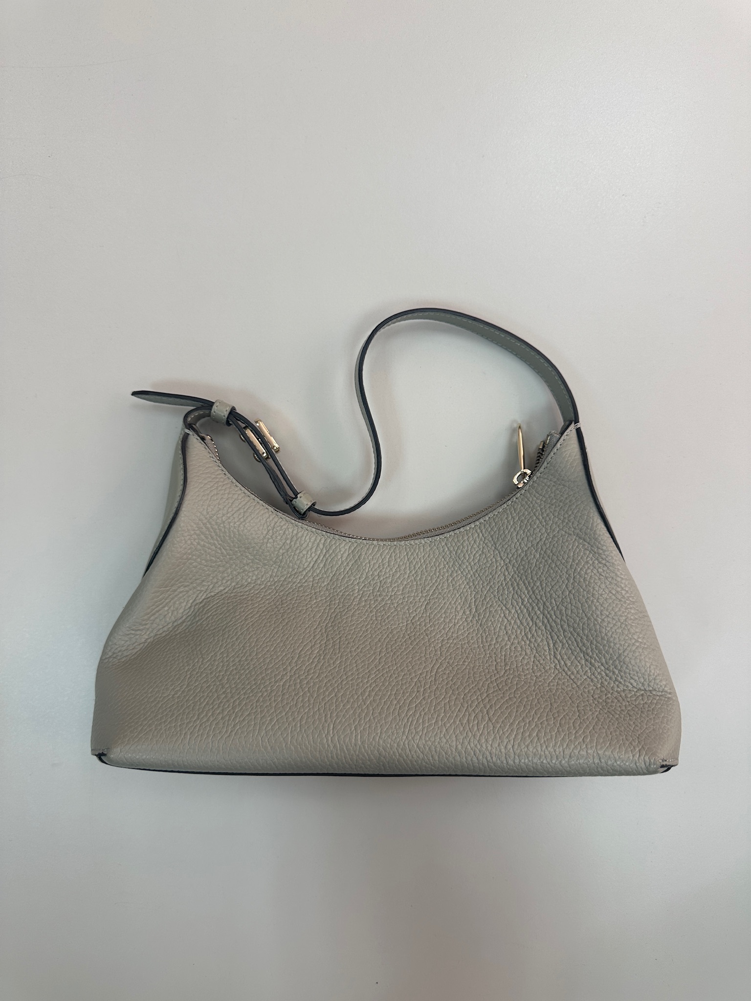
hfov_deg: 56.8
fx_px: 694
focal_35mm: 24
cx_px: 376
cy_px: 500
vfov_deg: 71.6
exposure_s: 1/100
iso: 64
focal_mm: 6.86
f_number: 1.78
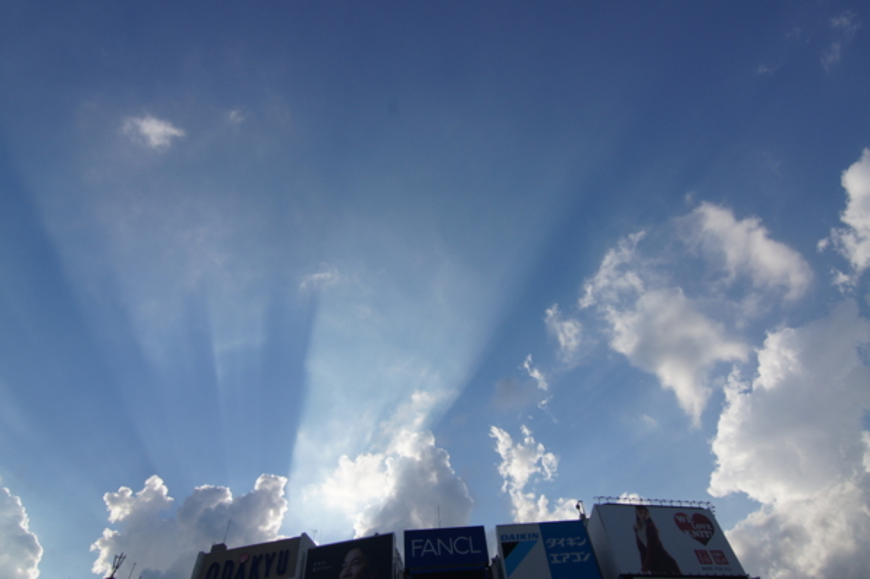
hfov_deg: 85.5
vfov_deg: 63.1
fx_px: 471
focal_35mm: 20
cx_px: 435
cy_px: 290
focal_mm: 13
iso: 200
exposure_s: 1/500
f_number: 11
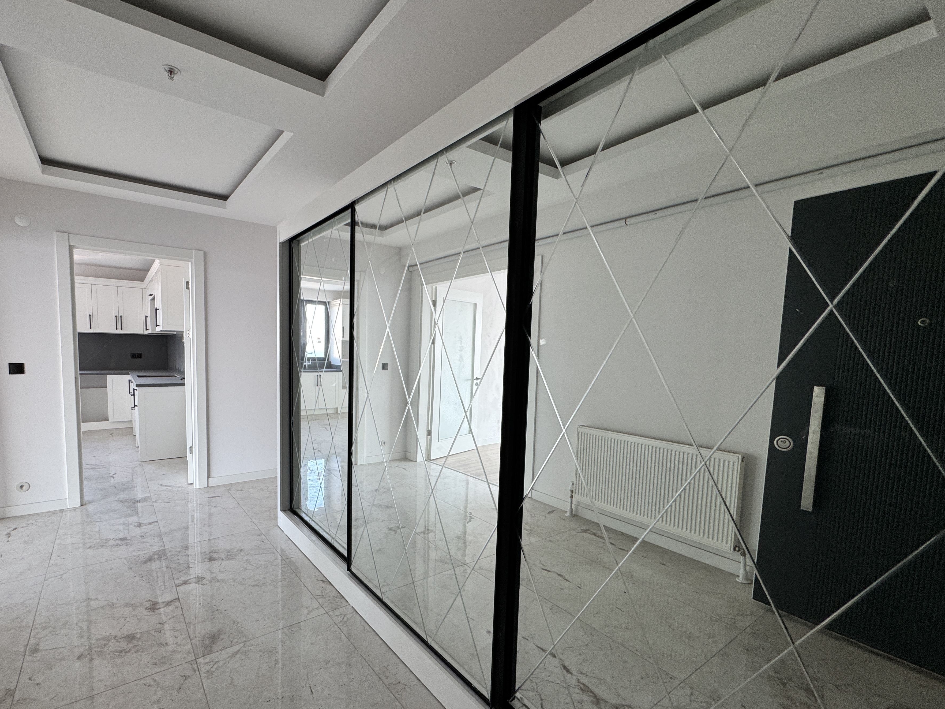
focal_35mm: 16
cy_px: 386
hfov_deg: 93.9
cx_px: 406
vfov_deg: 77.9
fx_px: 437
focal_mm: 2.22
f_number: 2.2
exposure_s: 1/99
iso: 100
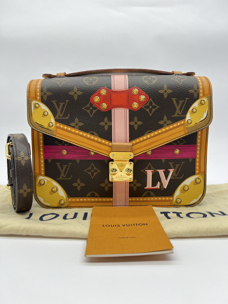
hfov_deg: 53.1
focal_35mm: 26
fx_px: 228
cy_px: 152
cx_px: 114
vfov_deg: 67.3
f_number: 1.5
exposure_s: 1/100
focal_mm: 5.7
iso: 64
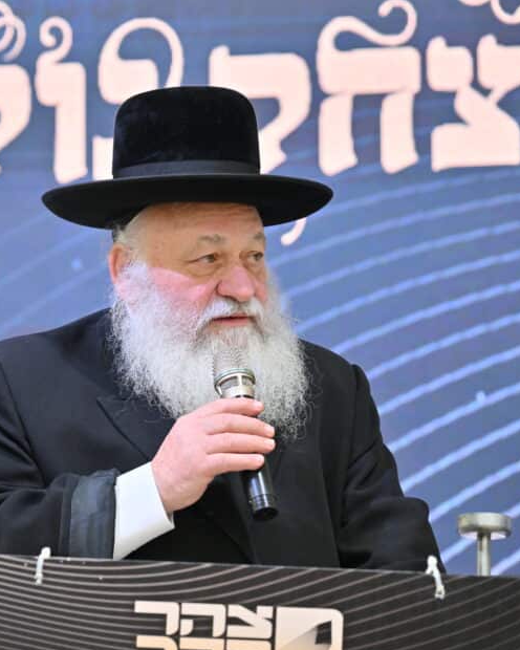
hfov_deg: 8.3
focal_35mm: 186
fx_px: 3578
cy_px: 307
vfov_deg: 10.4
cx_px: 180
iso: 800
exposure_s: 1/160
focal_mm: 120
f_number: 4
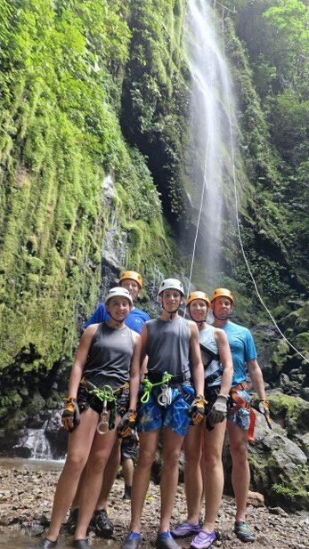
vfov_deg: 71.9
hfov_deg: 44.3
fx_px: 379
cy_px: 274
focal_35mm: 26
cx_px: 172
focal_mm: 5.54
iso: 160
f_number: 1.8
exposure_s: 1/120
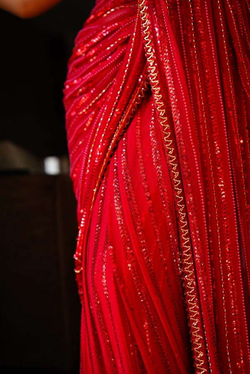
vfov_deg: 54.4
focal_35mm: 35
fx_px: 365
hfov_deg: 37.9
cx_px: 125
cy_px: 187
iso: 400
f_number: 2.2
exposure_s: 1/200
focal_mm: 35
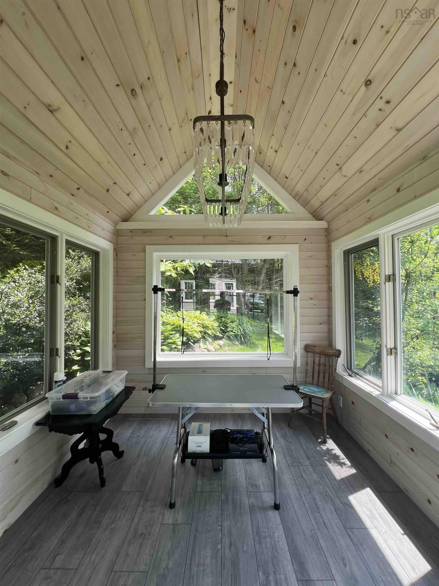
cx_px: 220
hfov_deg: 89.9
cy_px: 293
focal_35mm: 13
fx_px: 220
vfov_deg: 106.2
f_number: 1.8
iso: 32
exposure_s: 1/204
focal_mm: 1.57
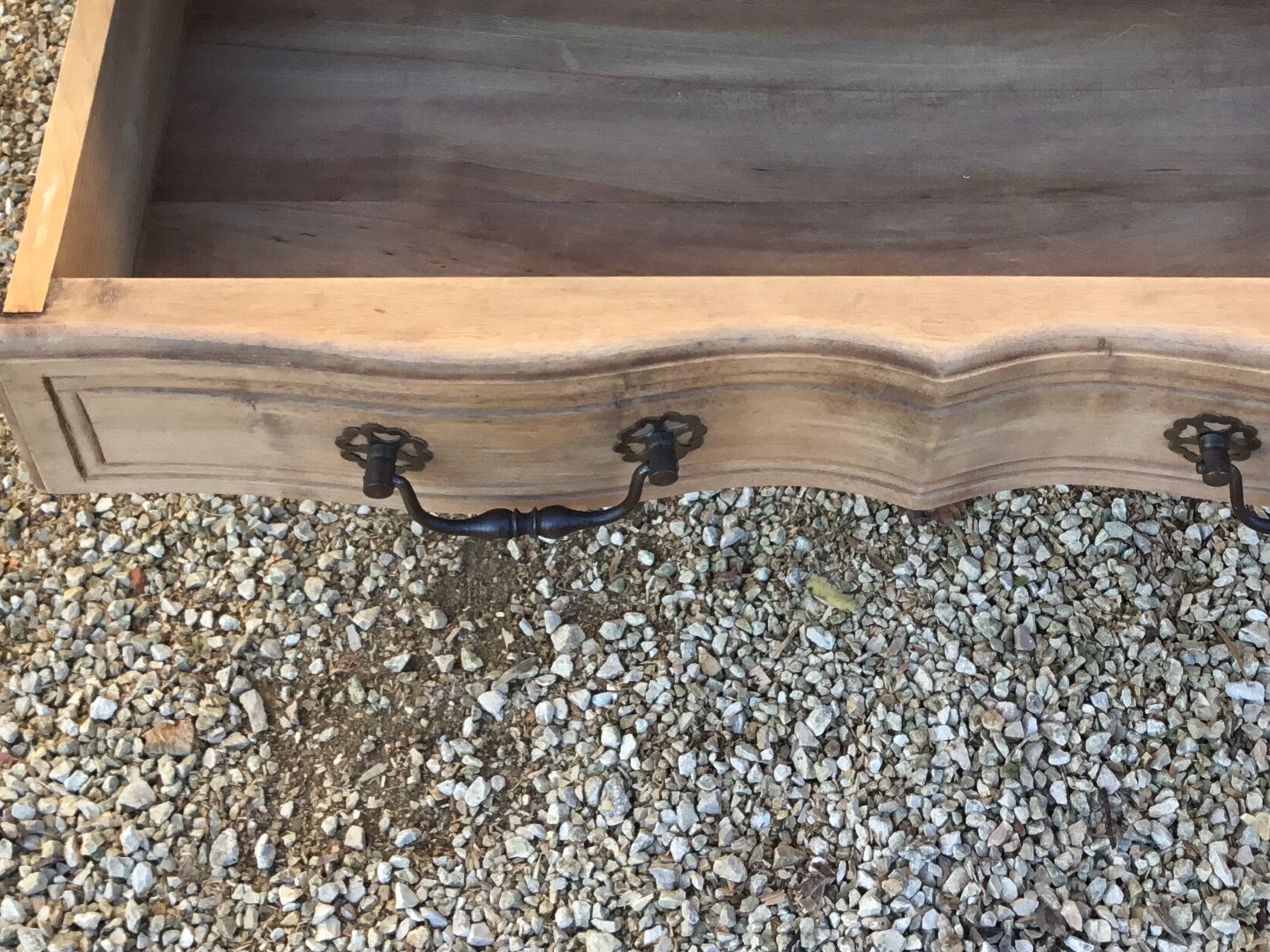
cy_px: 36
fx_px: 2238
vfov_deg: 23.2
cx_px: 805
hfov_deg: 31.5
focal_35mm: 61
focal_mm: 3.3
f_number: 2.4
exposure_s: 1/100
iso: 25
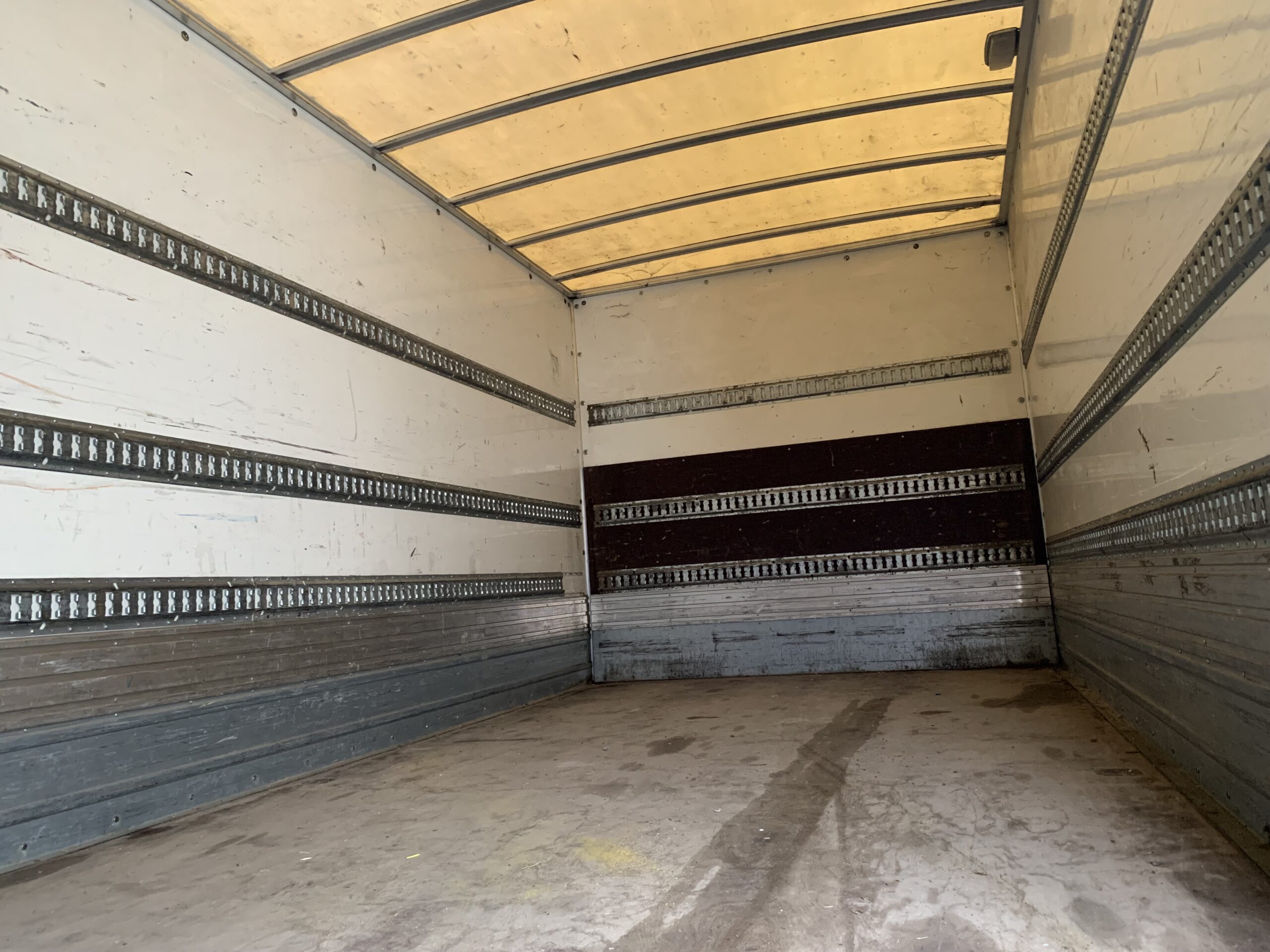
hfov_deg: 67.3
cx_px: 635
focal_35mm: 26
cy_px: 476
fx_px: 954
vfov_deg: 53.1
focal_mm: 4.25
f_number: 1.8
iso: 400
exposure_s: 1/40
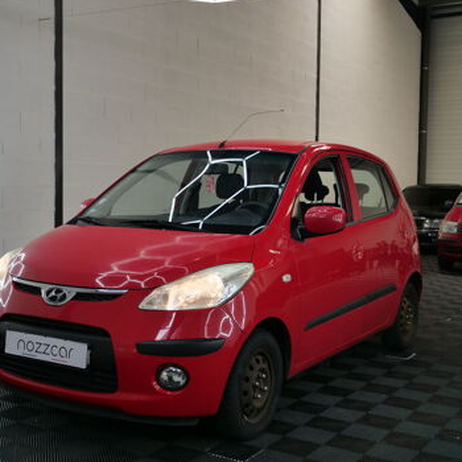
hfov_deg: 36.7
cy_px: 234
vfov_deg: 36.8
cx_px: 185
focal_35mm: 46
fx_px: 695
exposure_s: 1/100
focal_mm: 19
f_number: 3.2
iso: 200
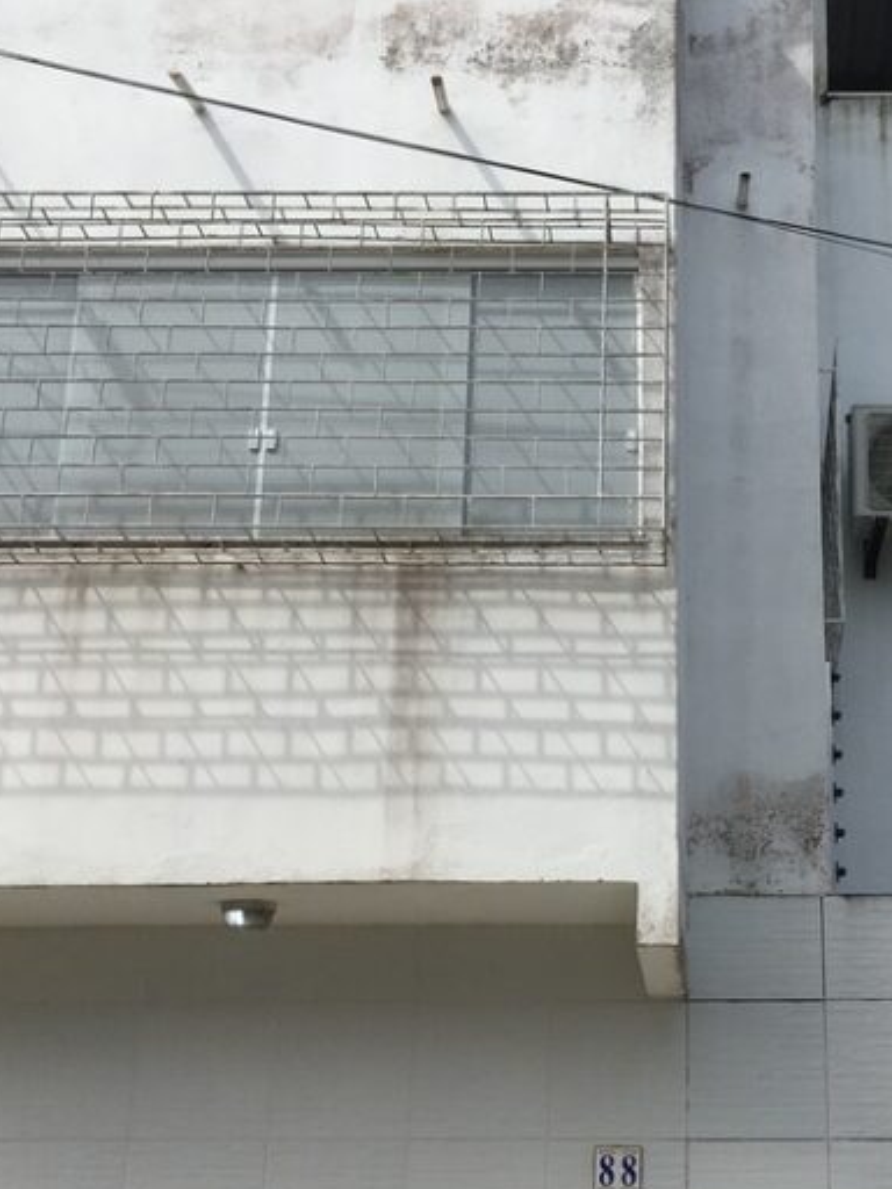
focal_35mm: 58
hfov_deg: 25.0
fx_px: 1993
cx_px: 653
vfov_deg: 33.2
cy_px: 699
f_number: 2.2
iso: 25
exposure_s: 1/1789
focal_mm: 4.15
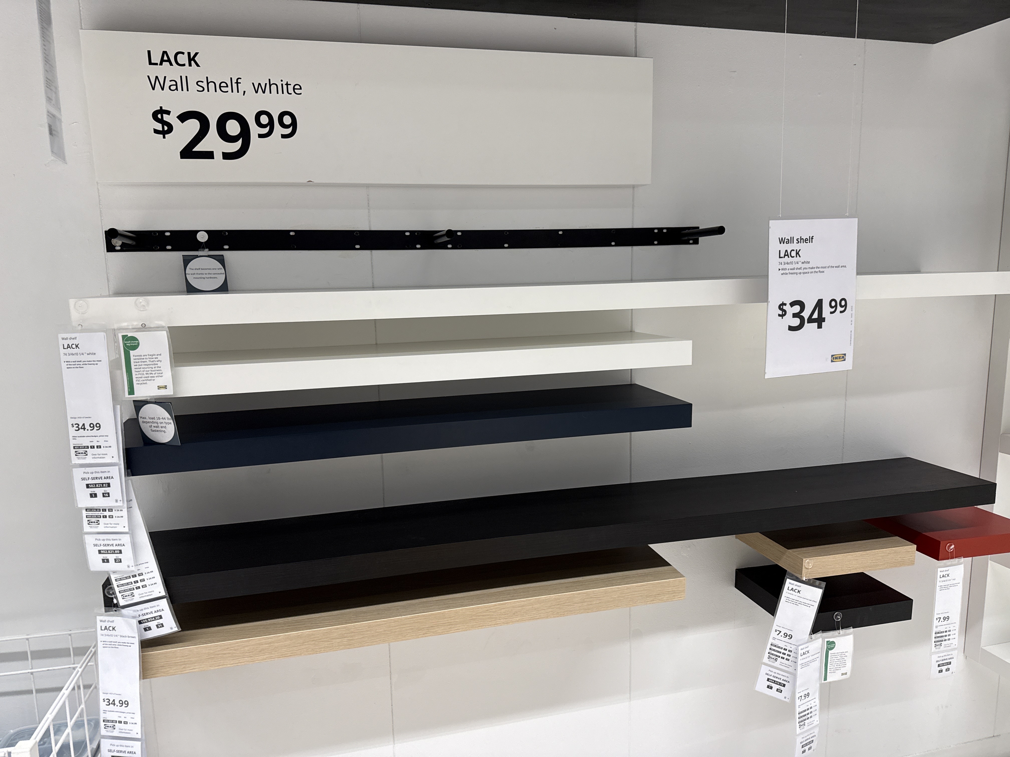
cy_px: 378
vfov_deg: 56.8
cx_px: 505
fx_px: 700
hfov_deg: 71.6
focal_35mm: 24
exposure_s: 1/97
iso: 200
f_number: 1.78
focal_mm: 6.76
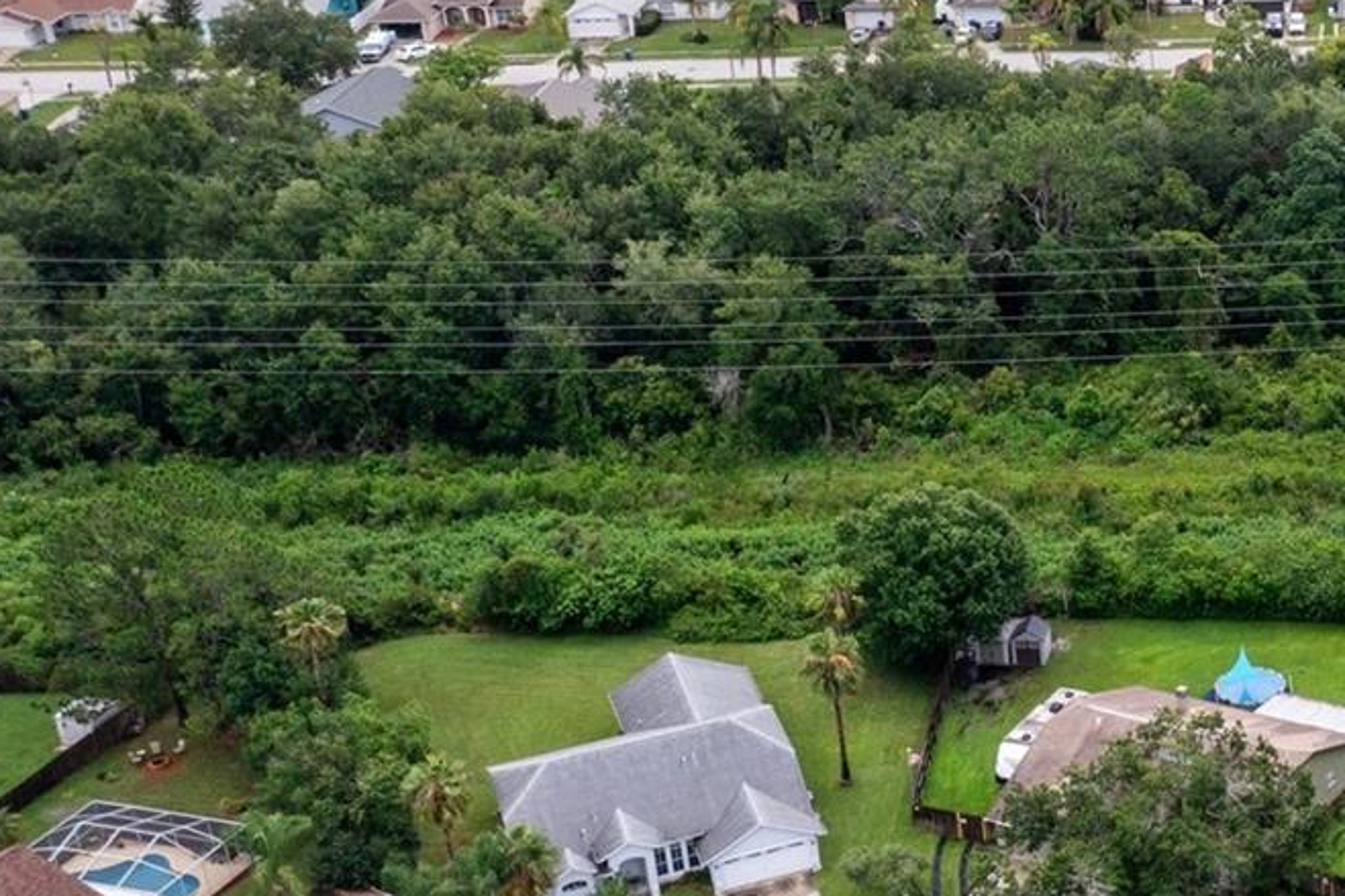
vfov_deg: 20.0
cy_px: 413
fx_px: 2540
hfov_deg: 27.0
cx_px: 1508
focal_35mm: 68
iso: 100
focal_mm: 10.26
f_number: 5
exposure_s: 1/400
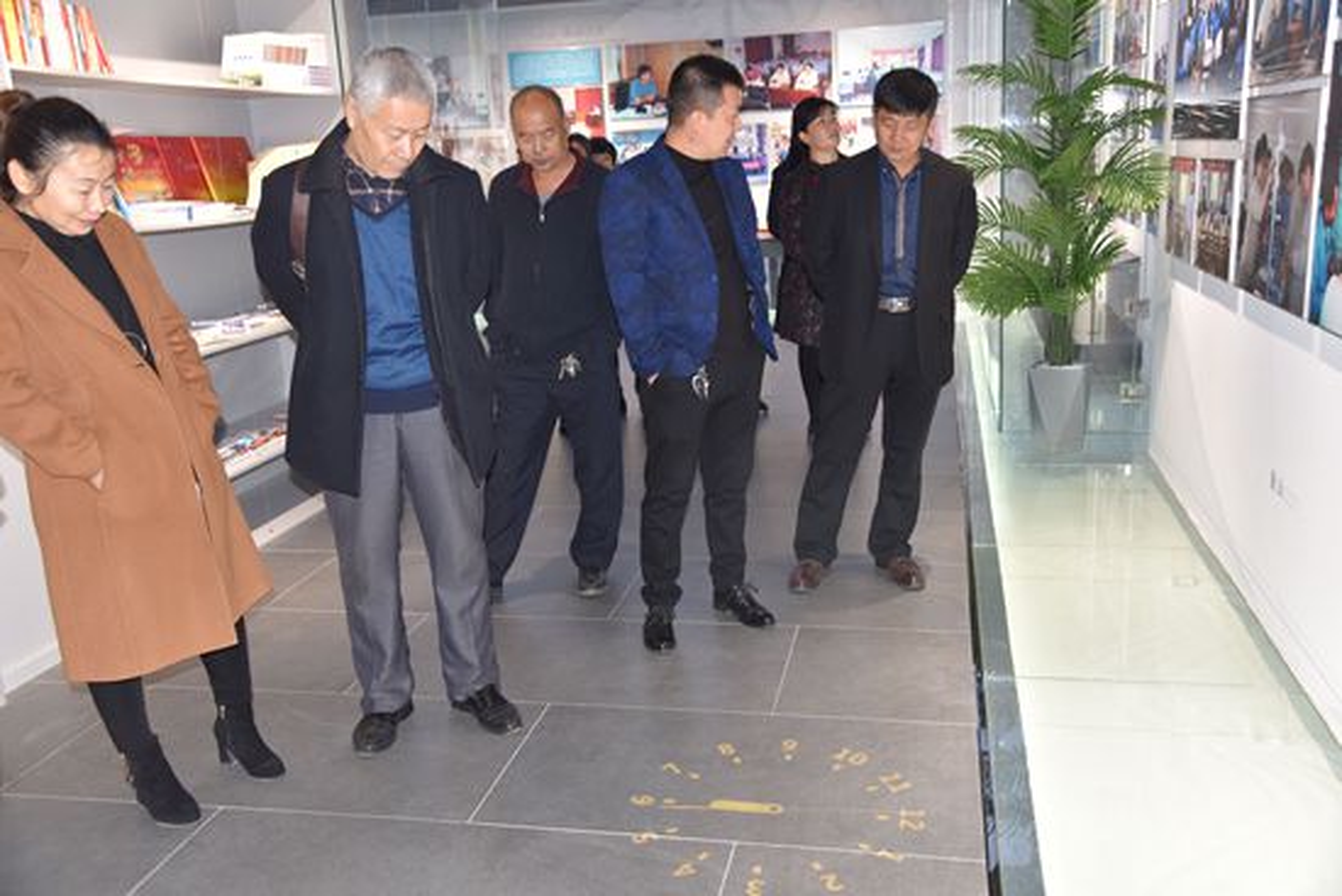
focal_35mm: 32
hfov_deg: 58.7
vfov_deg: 41.1
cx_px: 671
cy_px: 448
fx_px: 1193
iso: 800
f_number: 4.5
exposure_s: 1/80
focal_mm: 32
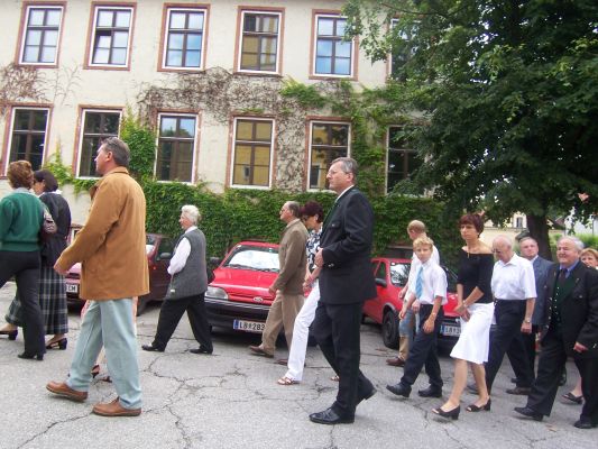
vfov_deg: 58.9
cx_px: 299
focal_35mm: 23
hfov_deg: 73.9
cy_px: 224
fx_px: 397
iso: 64
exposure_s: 1/160
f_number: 2.8
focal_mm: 3.8
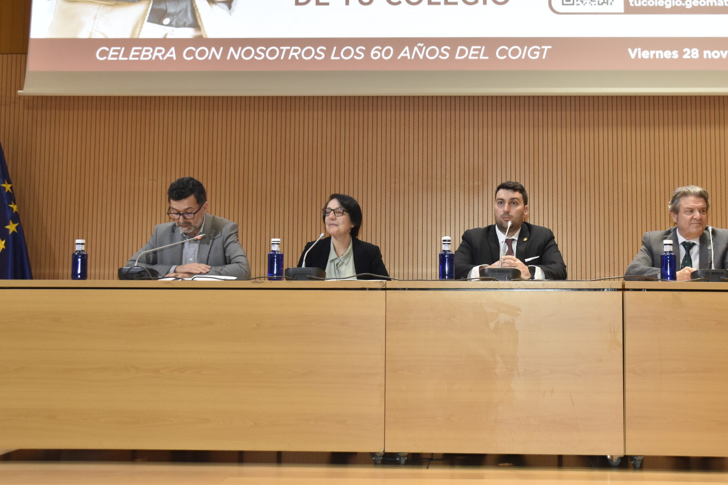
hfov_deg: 39.3
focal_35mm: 50
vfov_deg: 26.9
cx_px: 462
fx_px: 1011
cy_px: 185
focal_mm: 24
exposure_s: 1/60
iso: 1000
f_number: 5.6
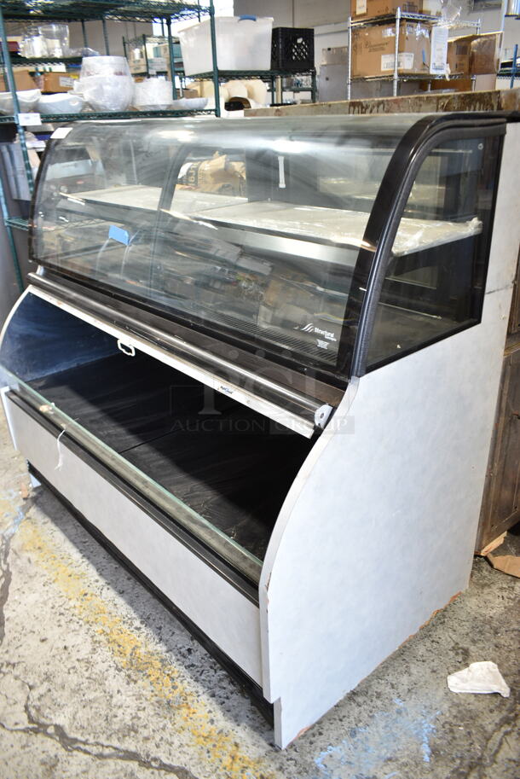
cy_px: 390
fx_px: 584
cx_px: 260
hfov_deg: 48.0
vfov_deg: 67.3
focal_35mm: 27
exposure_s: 1/30
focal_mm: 18
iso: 280
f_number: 3.5
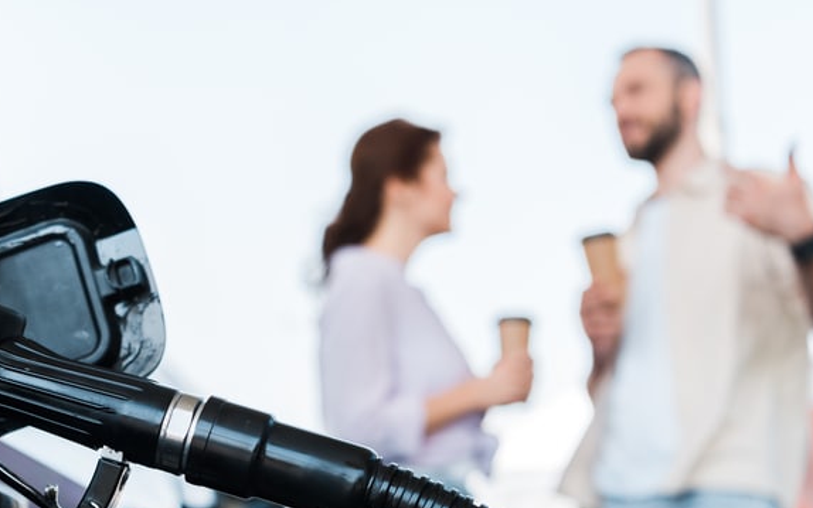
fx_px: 1573
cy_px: 424
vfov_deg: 18.2
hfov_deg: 28.8
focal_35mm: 71
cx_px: 267
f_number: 3.2
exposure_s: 1/800
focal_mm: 40
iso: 200
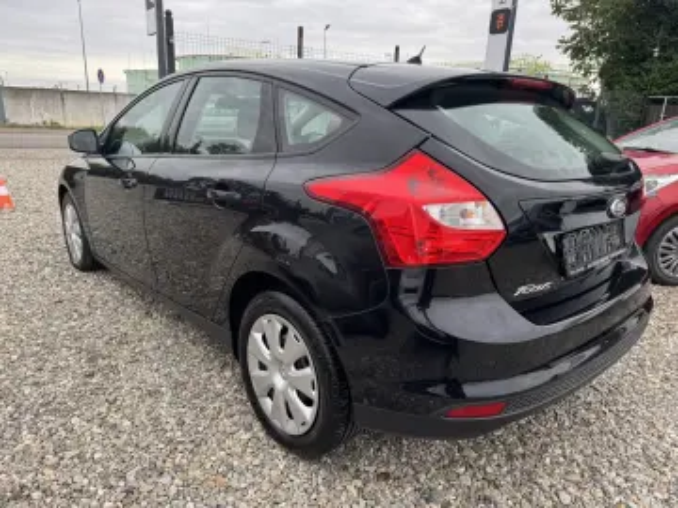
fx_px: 470
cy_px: 254
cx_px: 339
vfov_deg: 56.8
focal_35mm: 24
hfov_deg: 71.6
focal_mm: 6.76
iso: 80
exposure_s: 1/621
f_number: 1.78
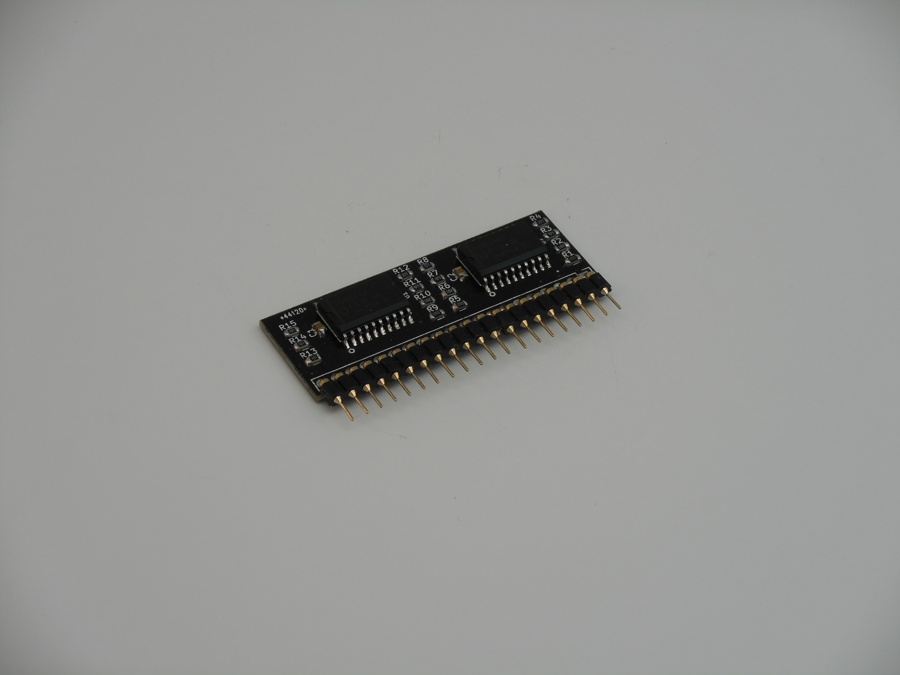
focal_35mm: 102
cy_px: 338
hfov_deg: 19.3
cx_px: 450
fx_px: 2652
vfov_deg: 14.5
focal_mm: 18.2
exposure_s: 1/60
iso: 100
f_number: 5.8
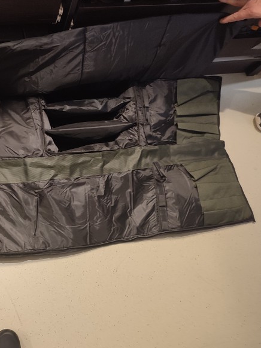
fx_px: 332
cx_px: 34
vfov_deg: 55.4
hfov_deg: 40.2
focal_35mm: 33
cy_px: 176
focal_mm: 5.89
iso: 343
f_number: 1.89
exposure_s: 1/20
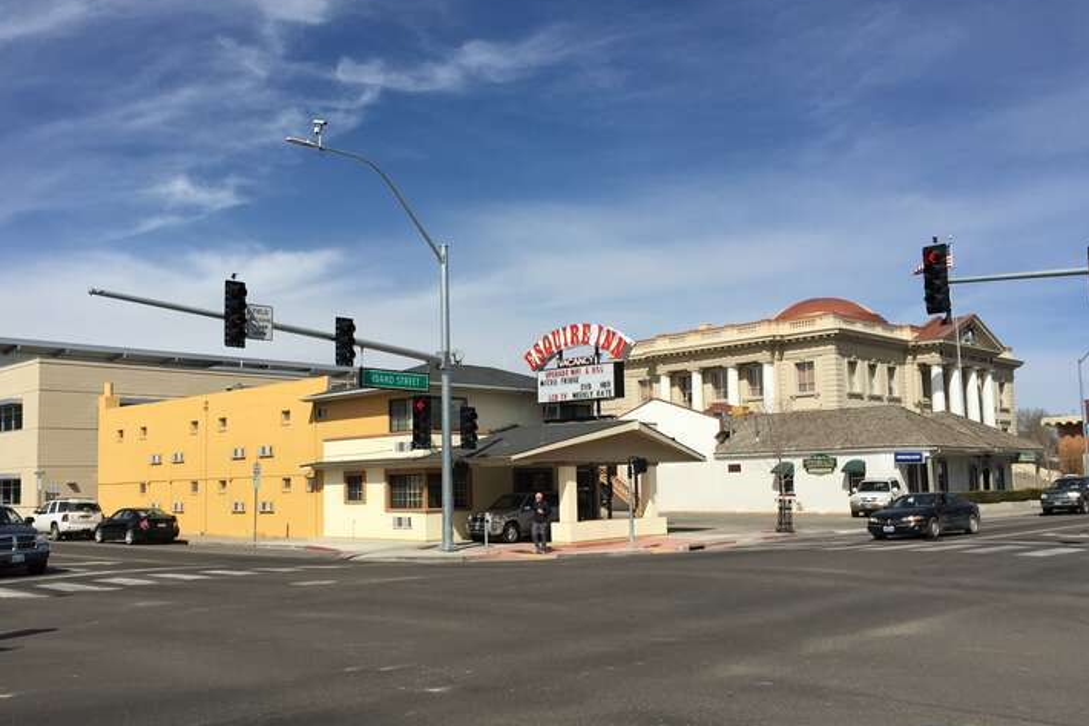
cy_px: 388
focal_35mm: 34
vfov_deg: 38.8
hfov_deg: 55.7
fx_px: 1028
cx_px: 503
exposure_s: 1/3597
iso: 32
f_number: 2.2
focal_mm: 4.15
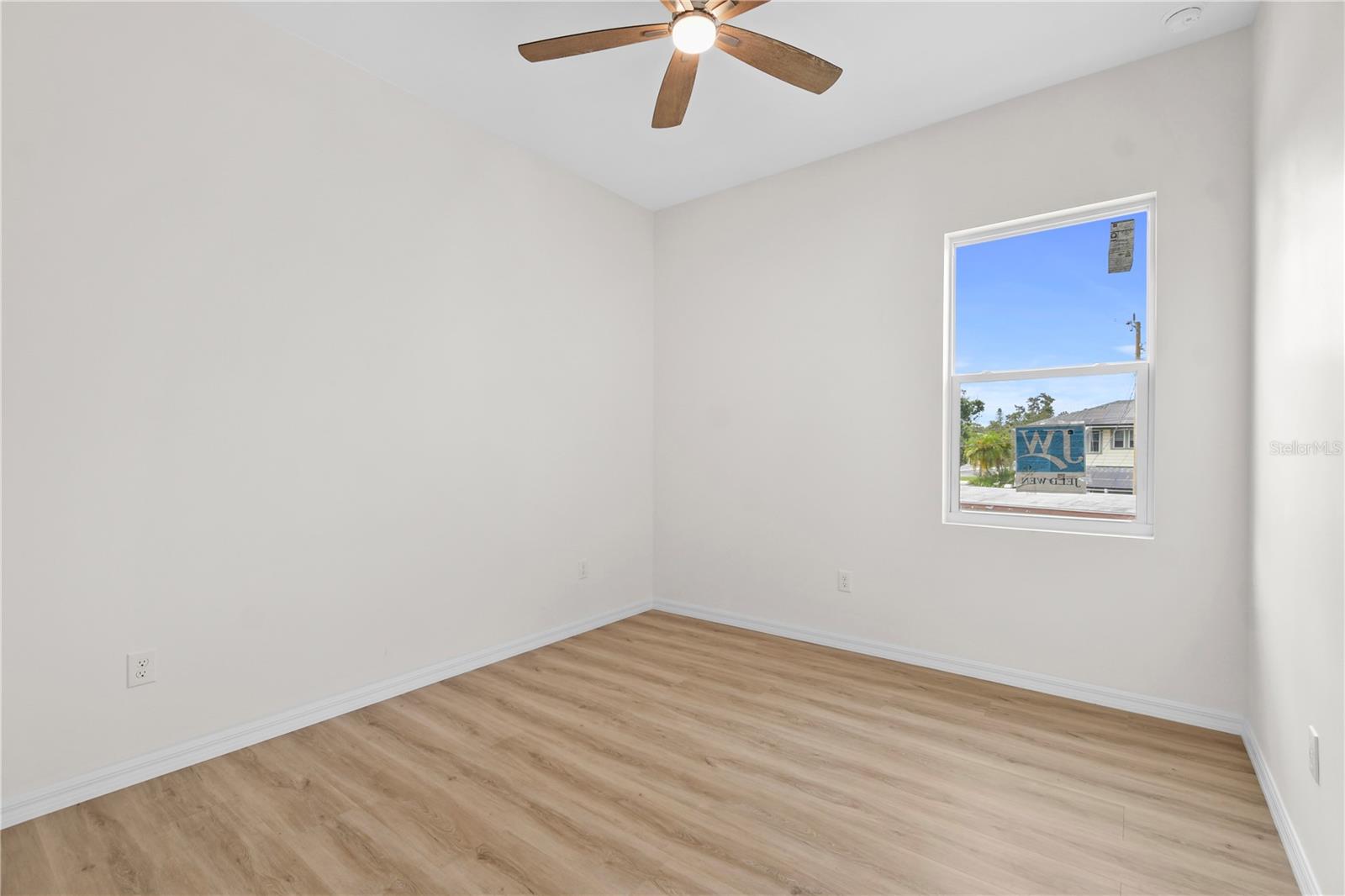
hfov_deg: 100.4
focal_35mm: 15
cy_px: 448
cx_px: 672
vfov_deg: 77.3
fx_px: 560
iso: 100
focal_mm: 10
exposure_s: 1/6
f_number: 7.1
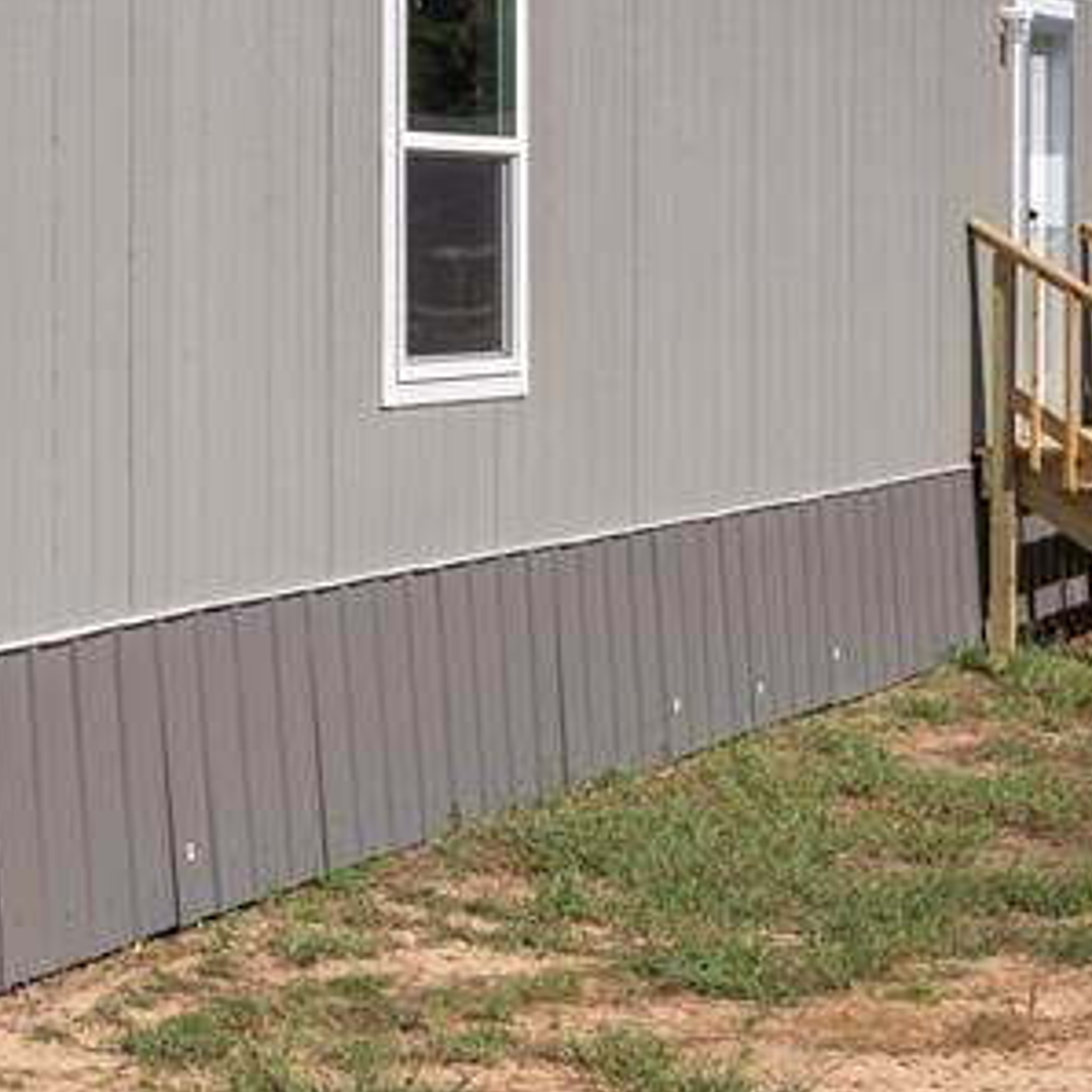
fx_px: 3747
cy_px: 418
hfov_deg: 16.5
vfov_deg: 16.6
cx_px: 213
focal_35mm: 105
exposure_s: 1/500
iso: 160
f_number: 6.4
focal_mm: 24
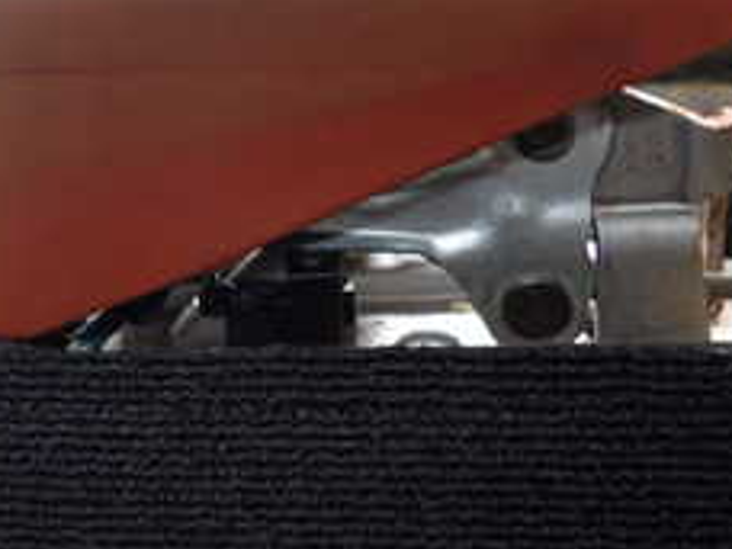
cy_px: 16
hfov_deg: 23.6
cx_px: -3
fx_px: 1671
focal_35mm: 79
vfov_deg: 18.2
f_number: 2.3
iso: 320
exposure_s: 1/30
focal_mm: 5.4
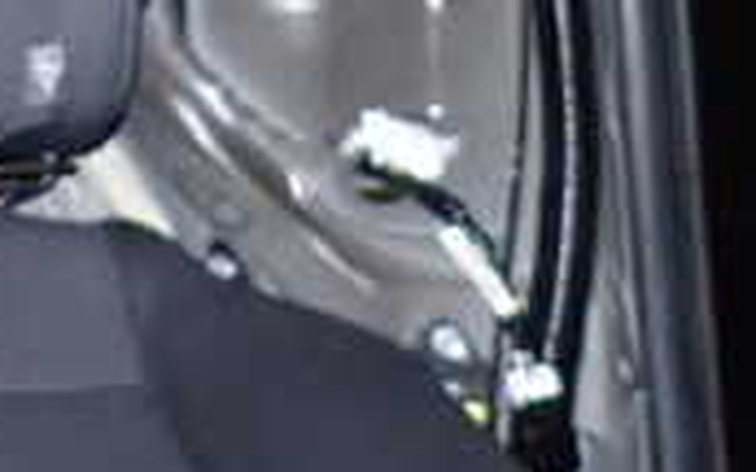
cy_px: -380
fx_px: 1895
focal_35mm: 92
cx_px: -538
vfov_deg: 12.9
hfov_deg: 18.5
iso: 800
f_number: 5.6
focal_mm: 4.5
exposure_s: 1/30
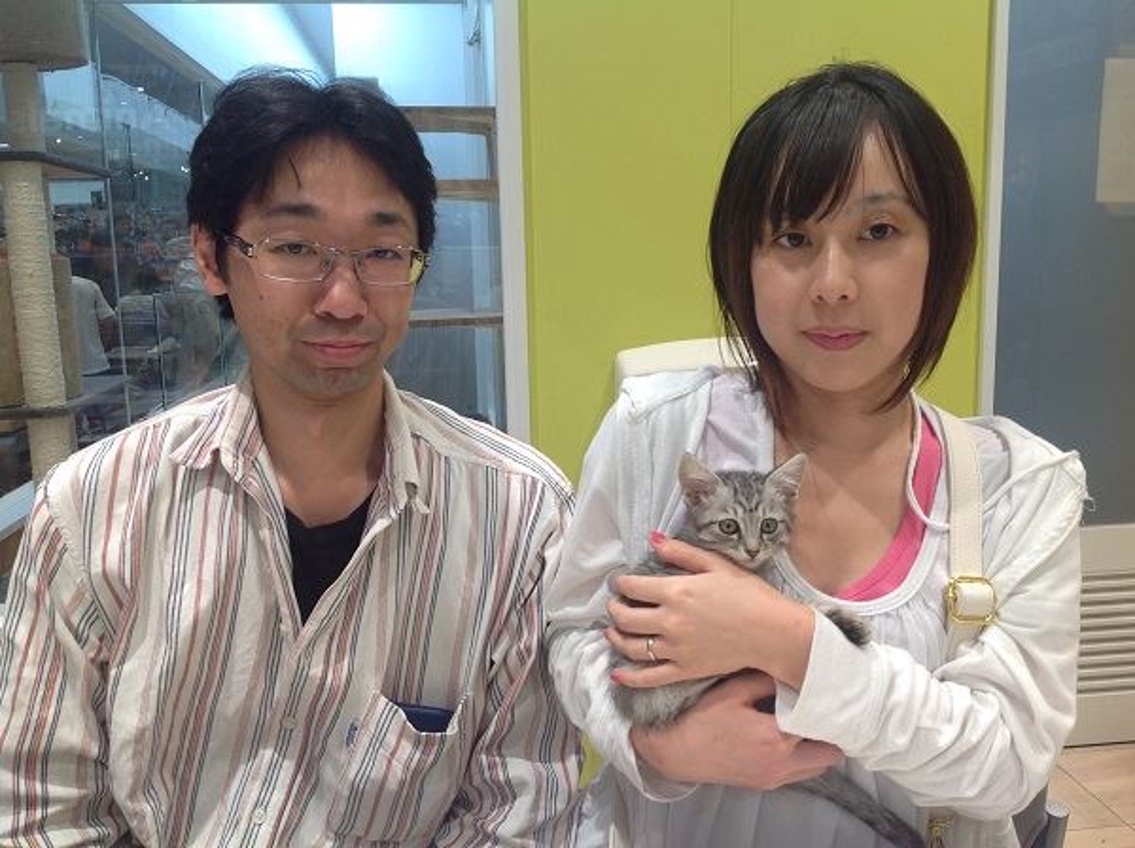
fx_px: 1146
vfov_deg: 40.6
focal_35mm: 35
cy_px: 424
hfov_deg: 52.7
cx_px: 568
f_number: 2.4
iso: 64
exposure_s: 1/60
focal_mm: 4.28
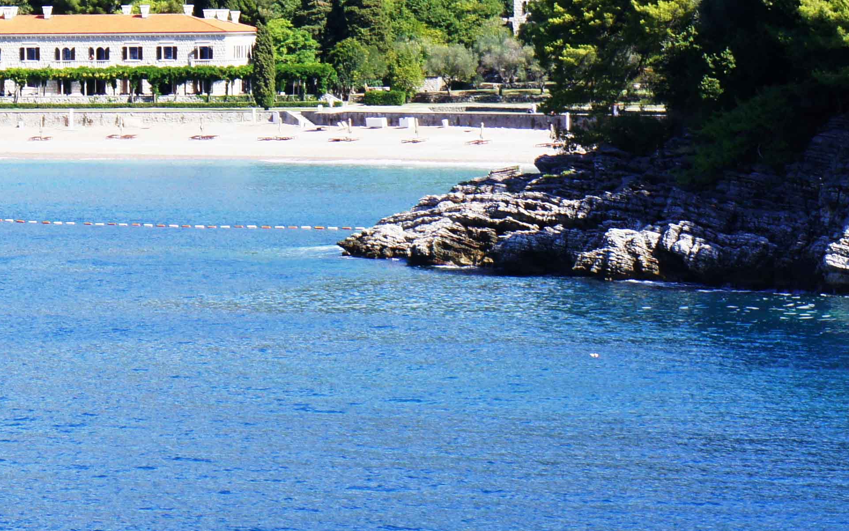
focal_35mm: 200
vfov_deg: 6.6
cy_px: 116
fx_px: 4633
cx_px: -49
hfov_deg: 10.4
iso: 200
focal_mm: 55
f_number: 11
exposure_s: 1/125
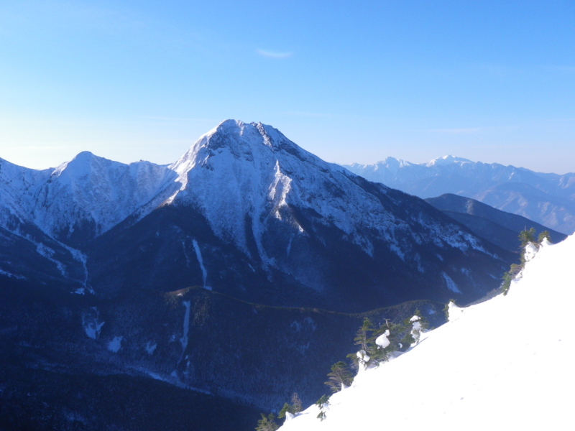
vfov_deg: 32.9
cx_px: 288
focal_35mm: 44
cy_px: 216
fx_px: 731
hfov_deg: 42.9
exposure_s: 1/200
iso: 64
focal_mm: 7.9
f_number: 6.5
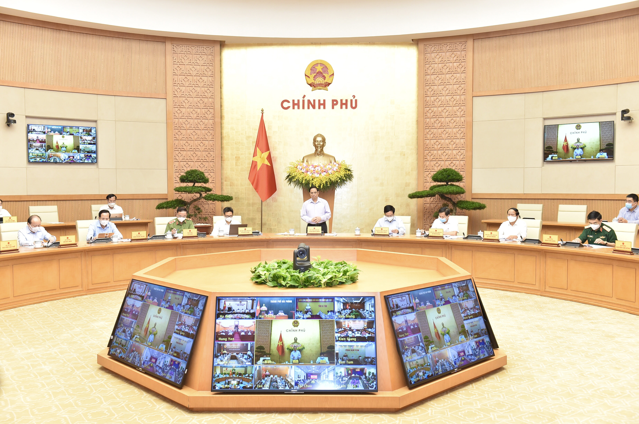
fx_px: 621
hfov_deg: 54.5
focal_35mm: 35
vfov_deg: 37.8
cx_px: 320
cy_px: 212
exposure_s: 1/160
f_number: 4.5
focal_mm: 35
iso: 2500
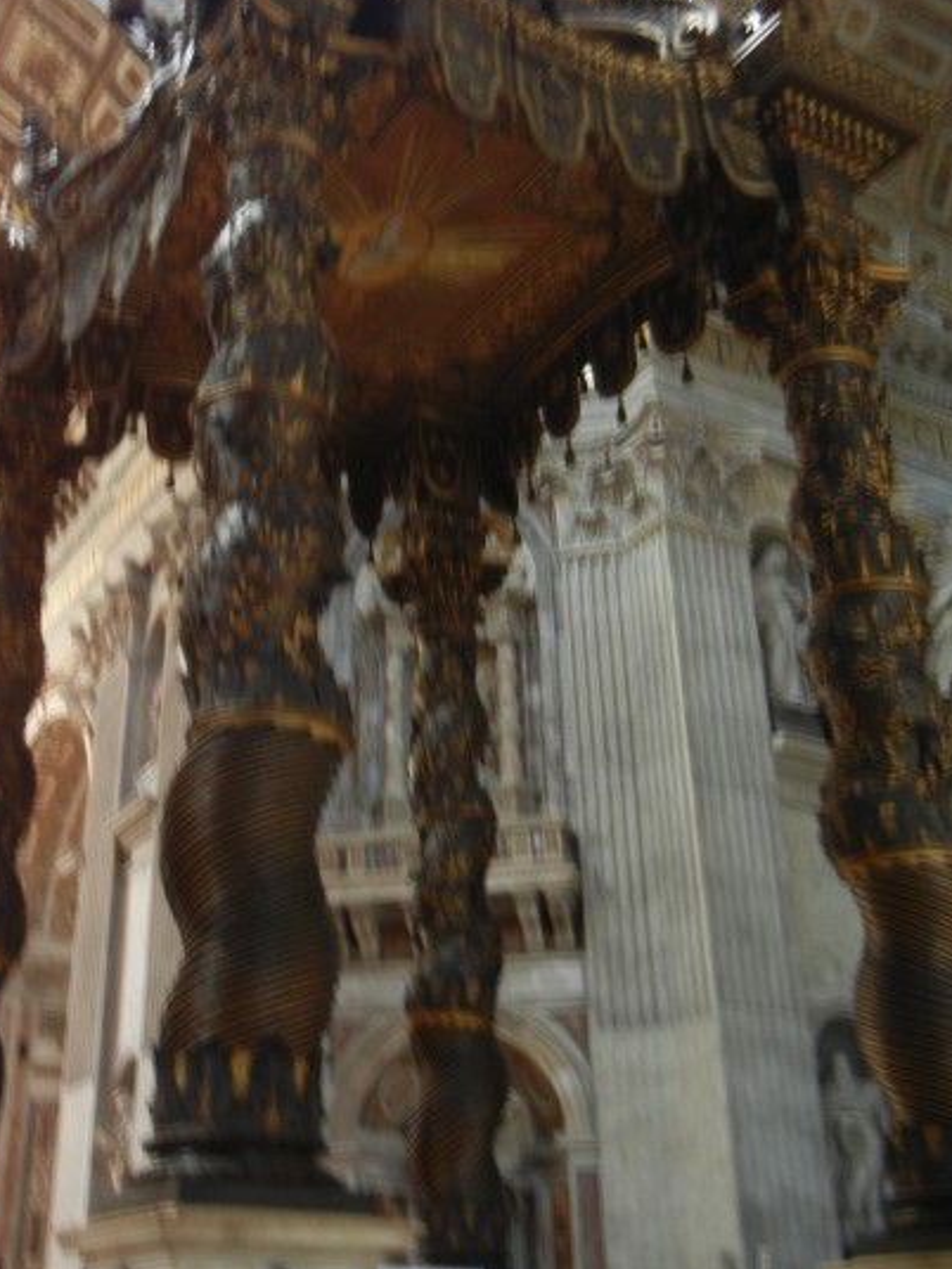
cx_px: 346
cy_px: 573
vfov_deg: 43.8
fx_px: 1577
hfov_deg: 33.4
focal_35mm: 43
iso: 200
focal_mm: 5.4
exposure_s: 1/1.7
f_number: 3.5
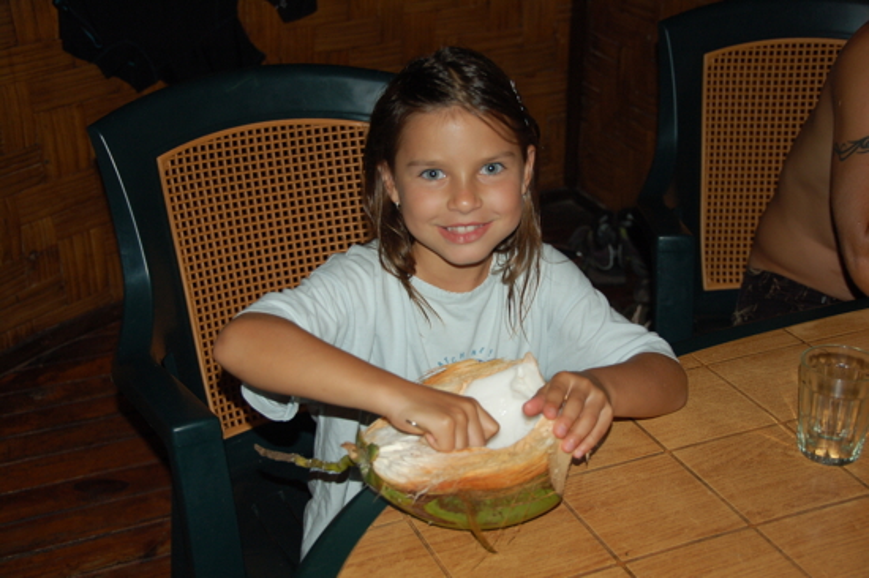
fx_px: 1266
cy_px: 289
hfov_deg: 37.9
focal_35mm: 52
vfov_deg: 25.7
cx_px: 434
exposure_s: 1/60
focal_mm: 35
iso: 400
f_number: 4.5
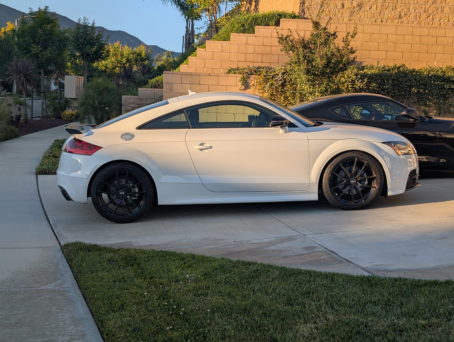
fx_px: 644
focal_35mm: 49
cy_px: 171
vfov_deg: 29.7
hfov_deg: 38.9
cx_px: 227
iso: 20
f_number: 1.68
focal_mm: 6.9
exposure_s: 1/528
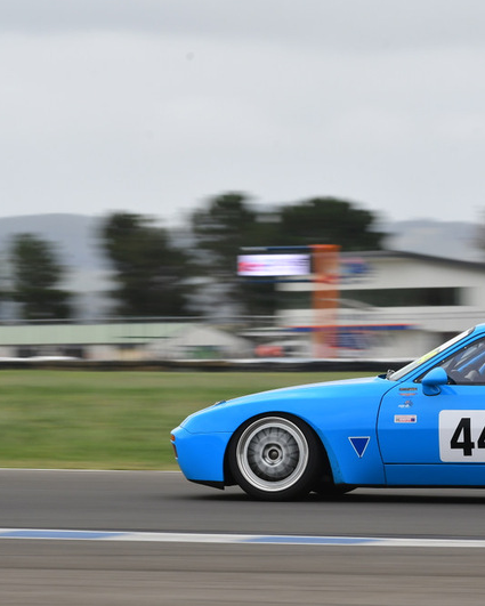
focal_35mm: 424
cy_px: 302
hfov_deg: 3.7
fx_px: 7606
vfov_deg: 4.6
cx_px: 434
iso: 320
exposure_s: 1/160
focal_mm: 200
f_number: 13
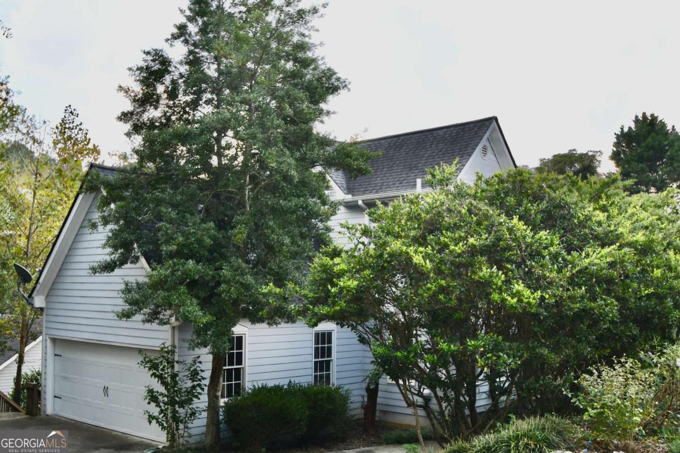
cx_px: 340
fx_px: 529
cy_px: 226
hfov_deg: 65.5
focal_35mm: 28
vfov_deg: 46.4
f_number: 7.1
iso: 200
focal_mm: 19
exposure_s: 1/250
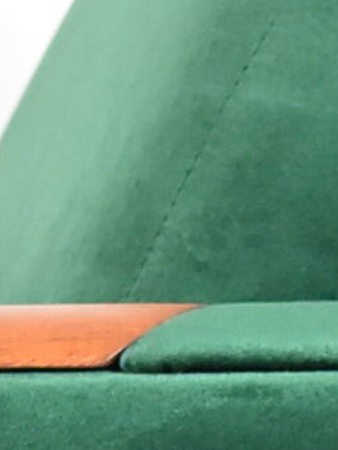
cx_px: -520
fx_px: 4031
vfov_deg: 6.3
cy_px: 756
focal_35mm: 310
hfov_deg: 4.7
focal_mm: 24
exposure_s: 1/125
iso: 1800
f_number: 4
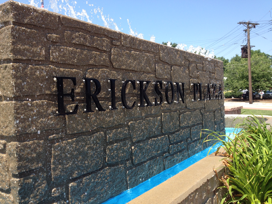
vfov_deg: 40.7
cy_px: 102
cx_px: 136
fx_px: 275
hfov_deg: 52.6
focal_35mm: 35
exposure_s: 1/812
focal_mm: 4.28
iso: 50
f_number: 2.4
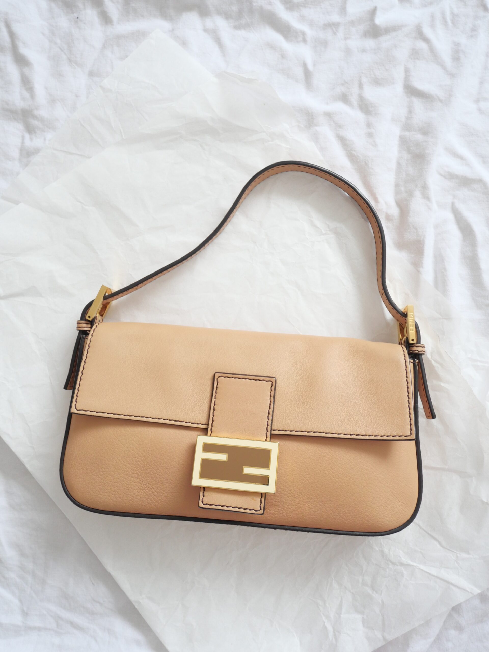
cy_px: 326
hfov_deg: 46.8
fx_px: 565
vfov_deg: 60.0
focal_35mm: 30
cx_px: 244
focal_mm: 15
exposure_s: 1/60
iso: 800
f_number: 3.7
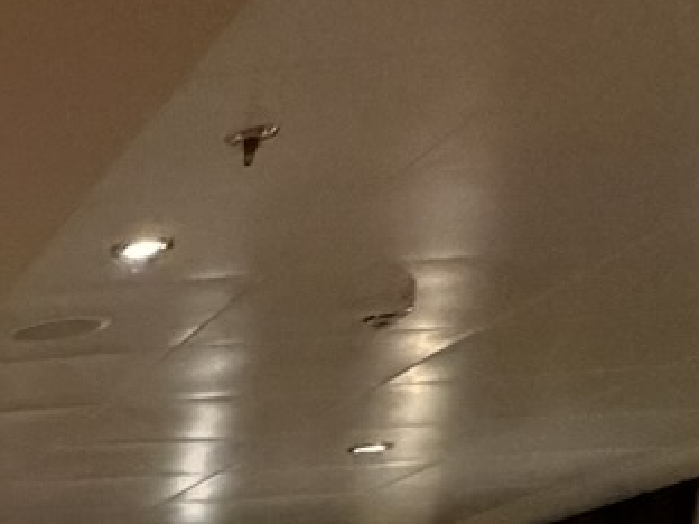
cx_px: -1010
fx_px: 1858
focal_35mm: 92
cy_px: 1187
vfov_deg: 12.9
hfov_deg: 14.1
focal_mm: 2.22
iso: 640
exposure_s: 1/59
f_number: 2.2
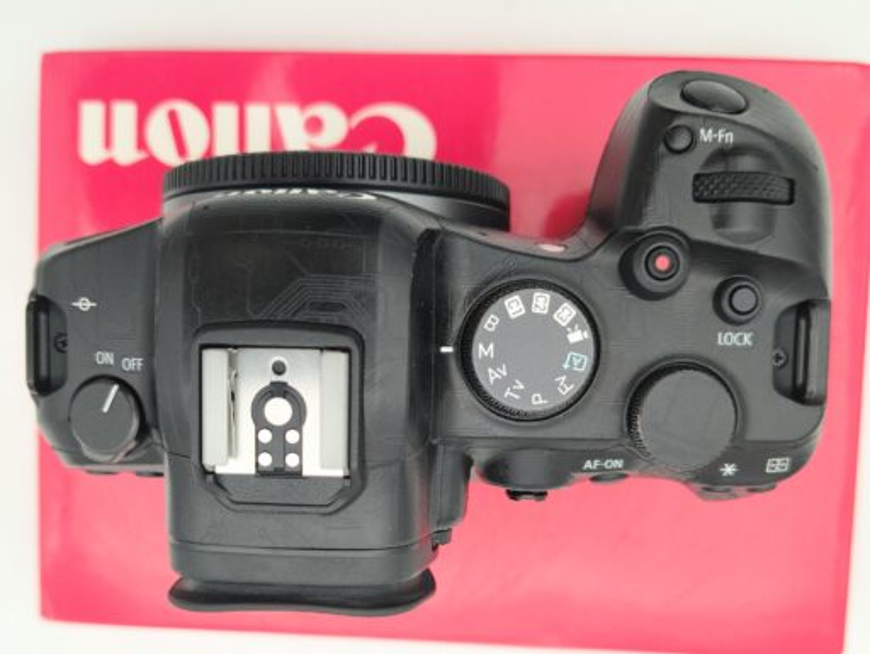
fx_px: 604
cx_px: 435
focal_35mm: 24
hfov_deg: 71.5
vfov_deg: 56.9
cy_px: 327
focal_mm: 5.56
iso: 100
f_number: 1.8
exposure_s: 1/263
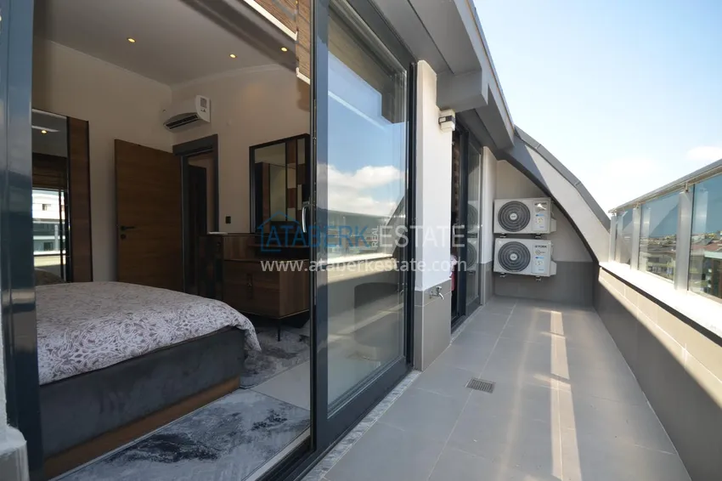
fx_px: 301
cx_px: 361
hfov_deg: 100.4
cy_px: 240
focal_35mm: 15
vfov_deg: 77.3
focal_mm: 10
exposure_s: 1/125
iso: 110
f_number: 5.6
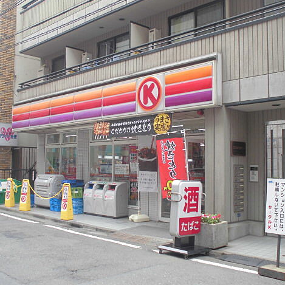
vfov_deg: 40.9
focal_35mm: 41
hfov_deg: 40.9
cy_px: 143
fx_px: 382
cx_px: 136
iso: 100
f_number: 4
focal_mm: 6.1
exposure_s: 1/125
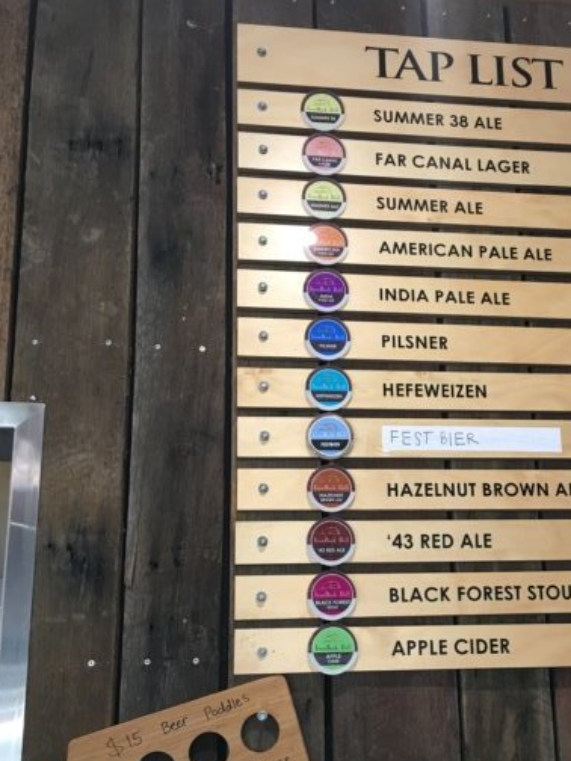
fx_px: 1012
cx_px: 424
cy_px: 468
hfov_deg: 31.0
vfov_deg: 41.0
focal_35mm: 46
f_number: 2.2
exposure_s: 1/17
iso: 40
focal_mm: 4.15
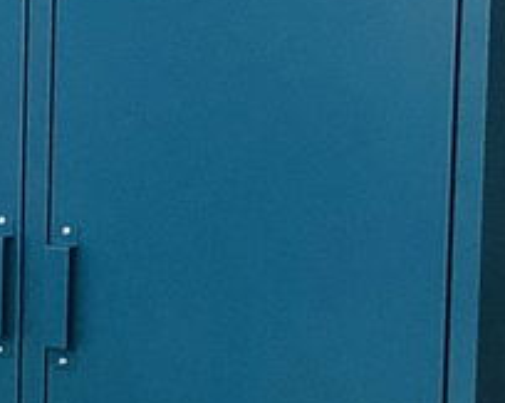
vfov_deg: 7.2
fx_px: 3197
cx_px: -228
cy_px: 260
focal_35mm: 214
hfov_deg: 8.8
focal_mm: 4
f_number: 1.8
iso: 100
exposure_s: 1/15
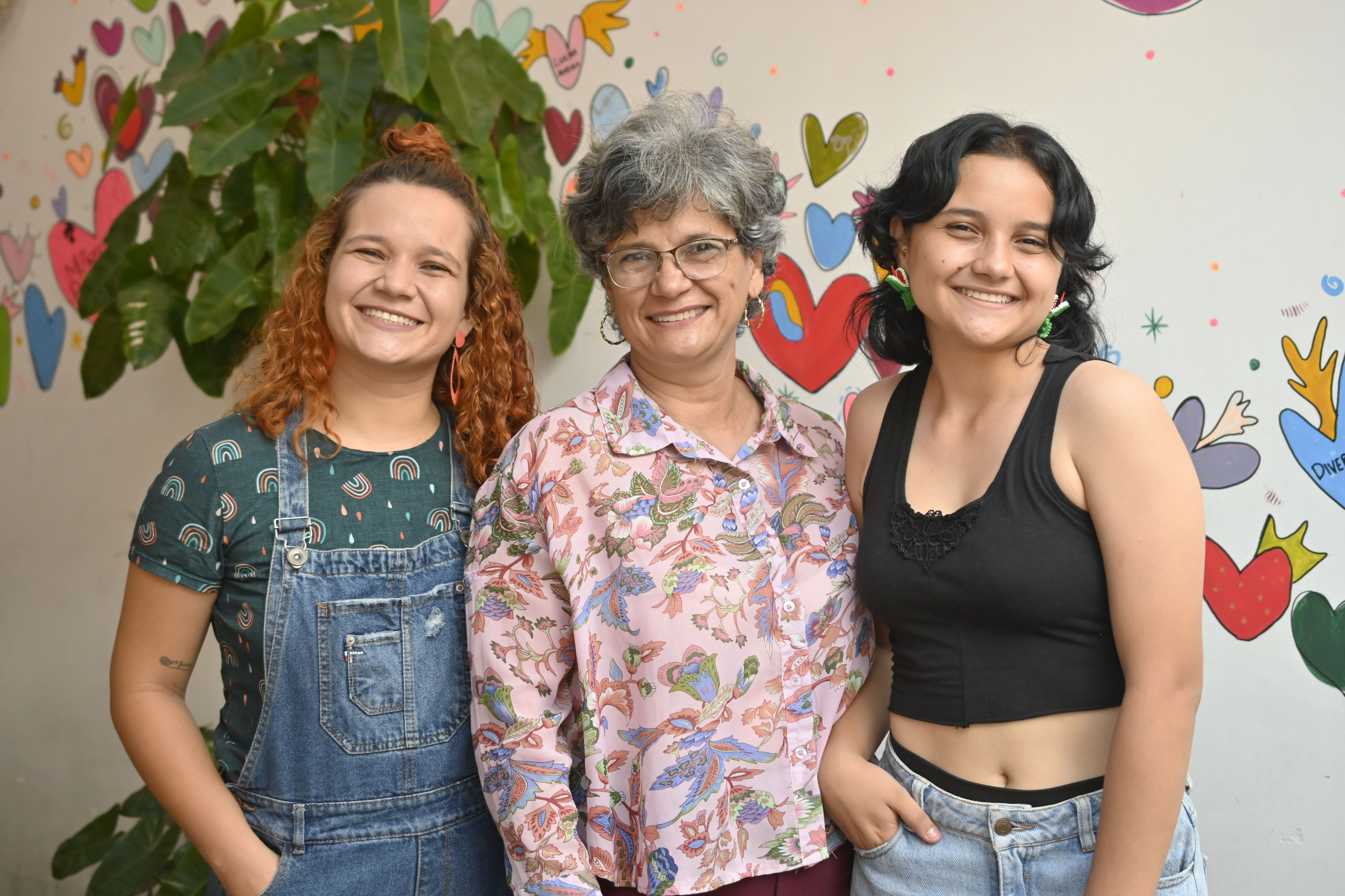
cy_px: 448
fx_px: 2241
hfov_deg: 33.4
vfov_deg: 22.6
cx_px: 672
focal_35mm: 60
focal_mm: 40
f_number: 2.8
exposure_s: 1/160
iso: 640
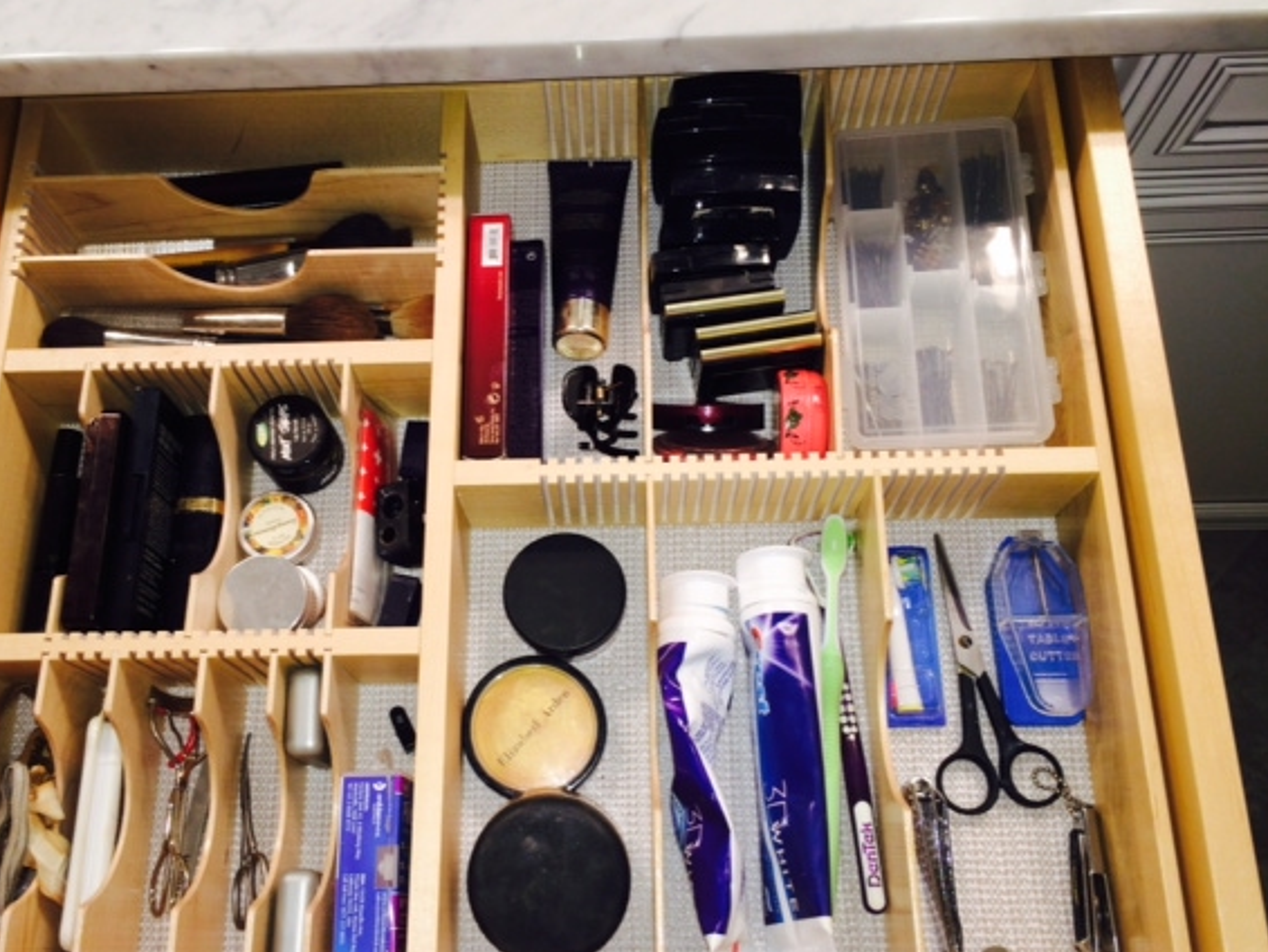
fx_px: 1246
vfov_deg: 41.8
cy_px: 501
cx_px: 561
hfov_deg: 53.8
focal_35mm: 34
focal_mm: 4.12
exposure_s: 1/37
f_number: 2.2
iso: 32
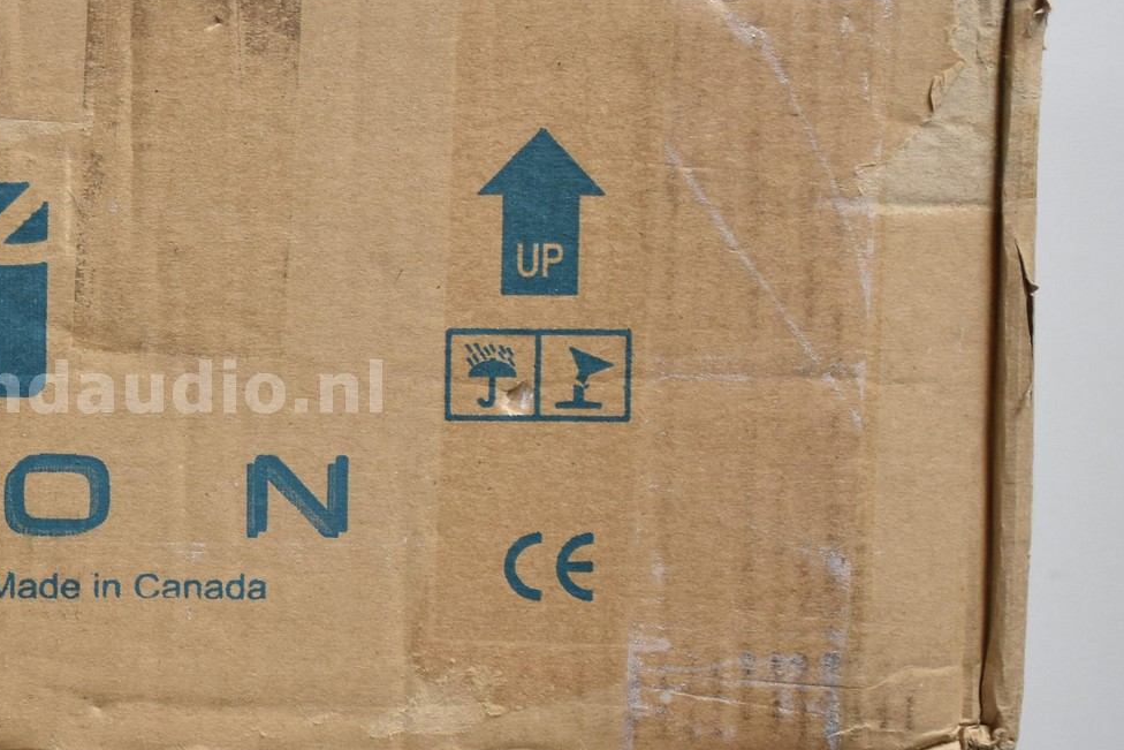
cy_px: 385
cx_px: -86
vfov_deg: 12.0
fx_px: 3562
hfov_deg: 17.4
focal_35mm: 114
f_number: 5
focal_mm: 35
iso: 400
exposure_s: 1/100
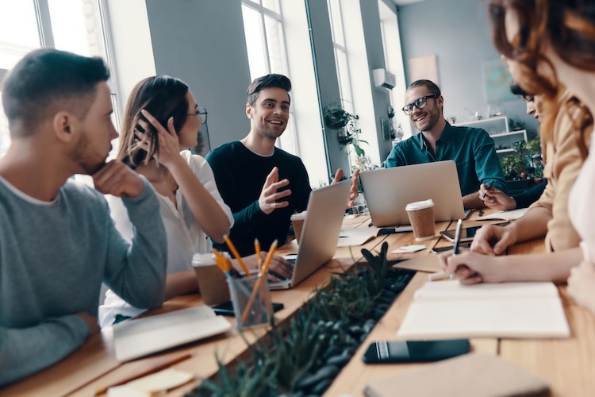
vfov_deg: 43.6
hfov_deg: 61.9
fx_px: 496
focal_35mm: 30
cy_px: 198
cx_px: 298
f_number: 3.2
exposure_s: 1/100
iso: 640
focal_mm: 30
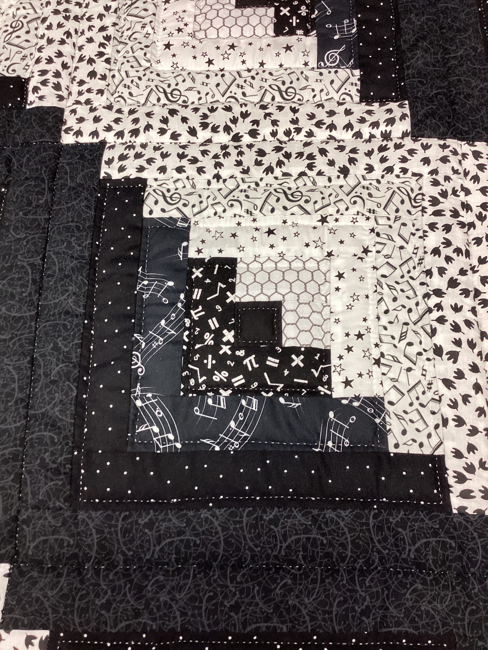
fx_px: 583
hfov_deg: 45.4
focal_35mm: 31
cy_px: 325
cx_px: 244
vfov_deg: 58.4
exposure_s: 1/60
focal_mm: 3.3
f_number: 2.4
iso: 100
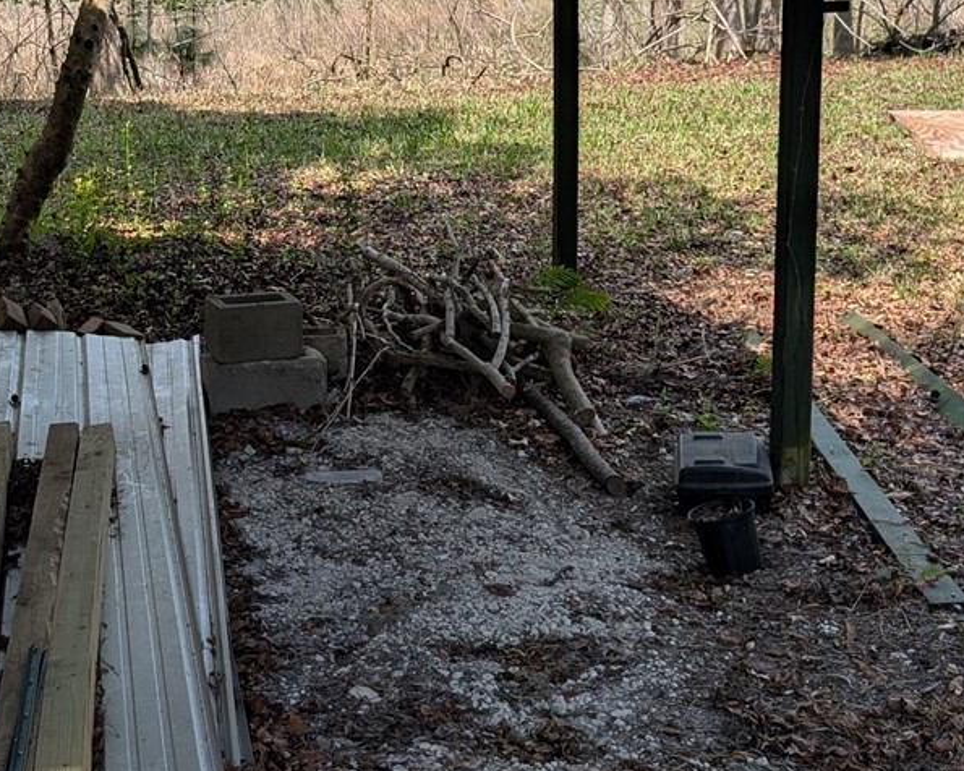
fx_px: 1797
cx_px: 134
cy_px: 272
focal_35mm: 63
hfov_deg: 29.1
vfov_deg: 24.1
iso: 21
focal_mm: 6.9
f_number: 1.68
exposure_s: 1/690
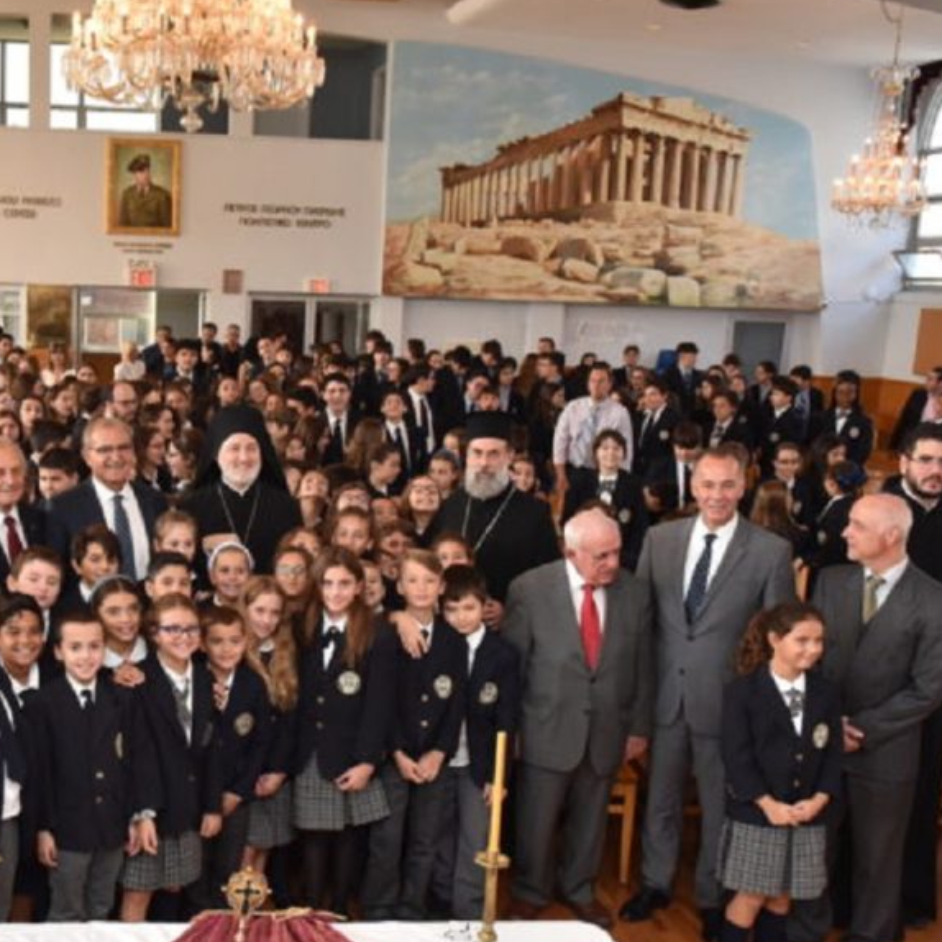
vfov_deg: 38.2
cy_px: 551
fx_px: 1355
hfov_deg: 37.2
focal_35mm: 44
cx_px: 210
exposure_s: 1/160
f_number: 8
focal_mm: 29
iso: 2500
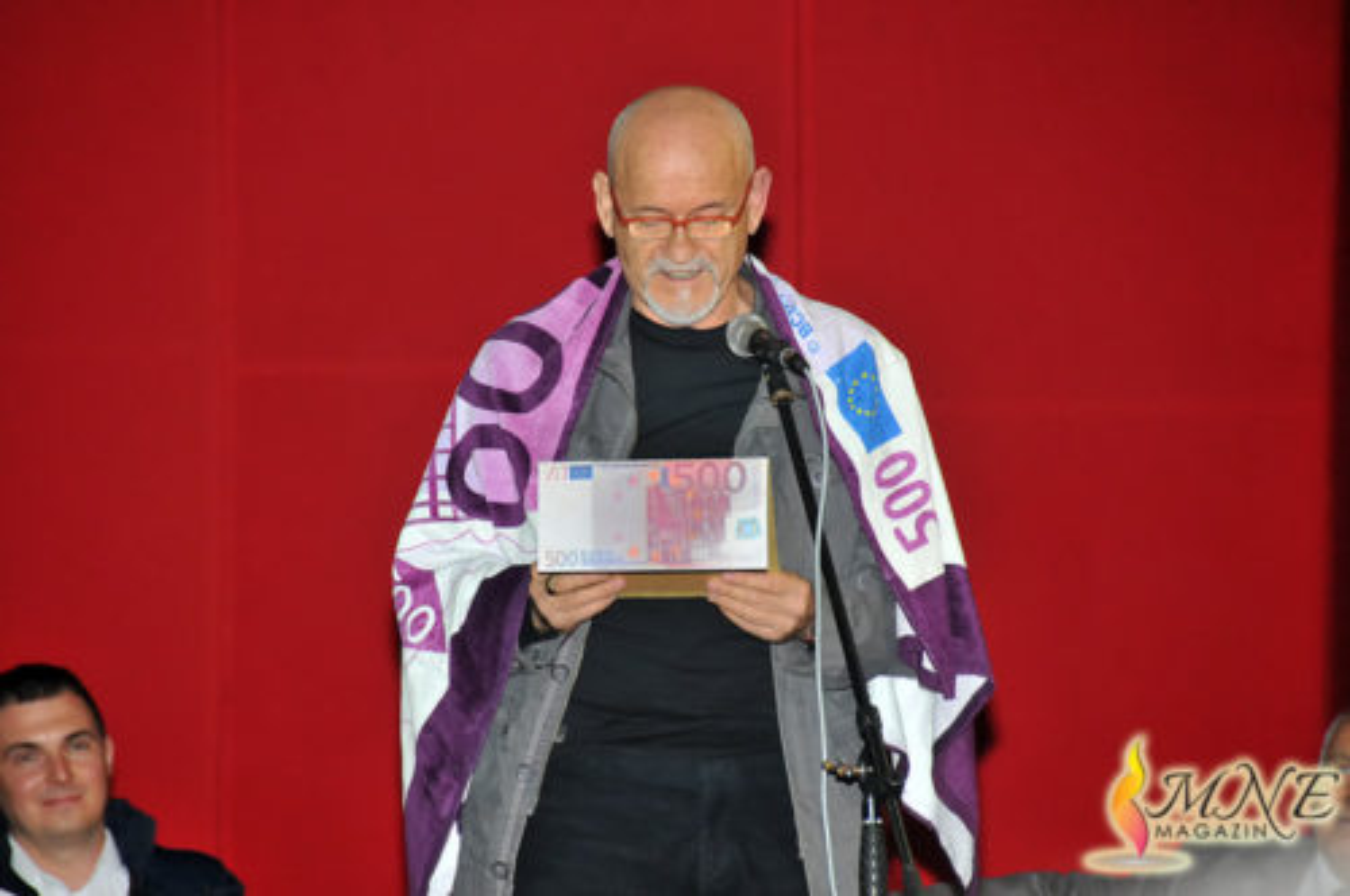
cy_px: 448
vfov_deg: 4.6
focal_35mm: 300
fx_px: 11235
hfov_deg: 6.9
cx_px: 675
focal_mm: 200
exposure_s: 1/200
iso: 1250
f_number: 5.6
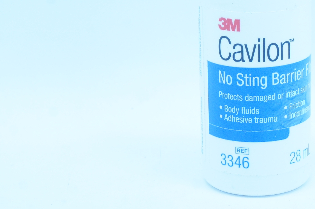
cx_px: 257
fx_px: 1390
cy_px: 13
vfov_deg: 8.6
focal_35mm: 159
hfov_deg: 12.9
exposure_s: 1/15
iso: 400
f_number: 11
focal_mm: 46
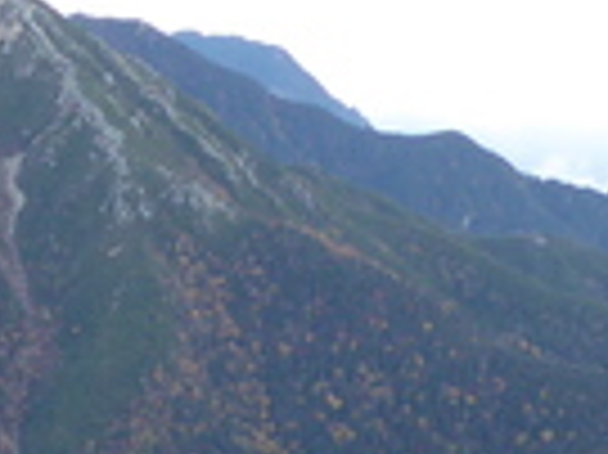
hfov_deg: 8.4
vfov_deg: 6.4
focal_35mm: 228
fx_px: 4001
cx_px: -441
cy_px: 701
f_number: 3.5
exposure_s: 1/100
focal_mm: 5.4
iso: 100
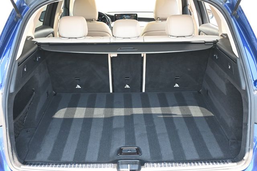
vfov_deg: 29.8
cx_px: 128
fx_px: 321
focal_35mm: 45
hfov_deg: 43.6
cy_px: 86
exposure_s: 1/125
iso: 720
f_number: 4.8
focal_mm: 30
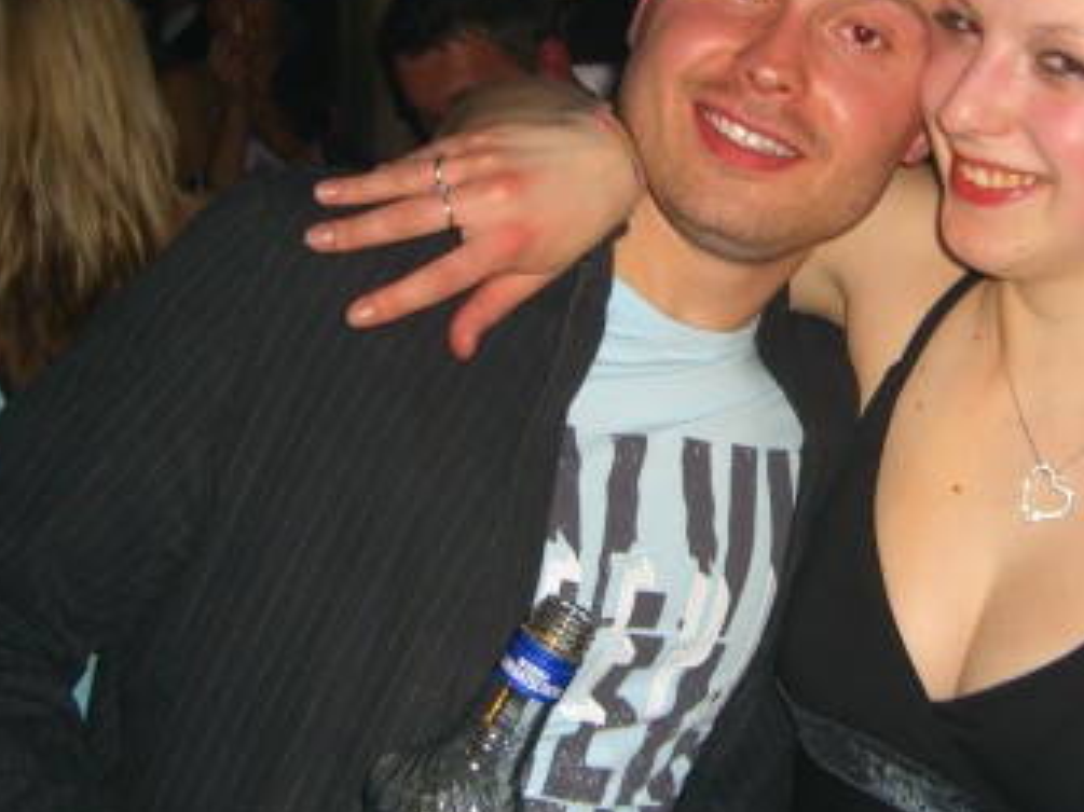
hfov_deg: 28.2
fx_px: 2129
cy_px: 291
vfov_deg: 21.5
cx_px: 815
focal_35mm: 68
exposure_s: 1/60
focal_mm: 7.9
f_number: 2.8
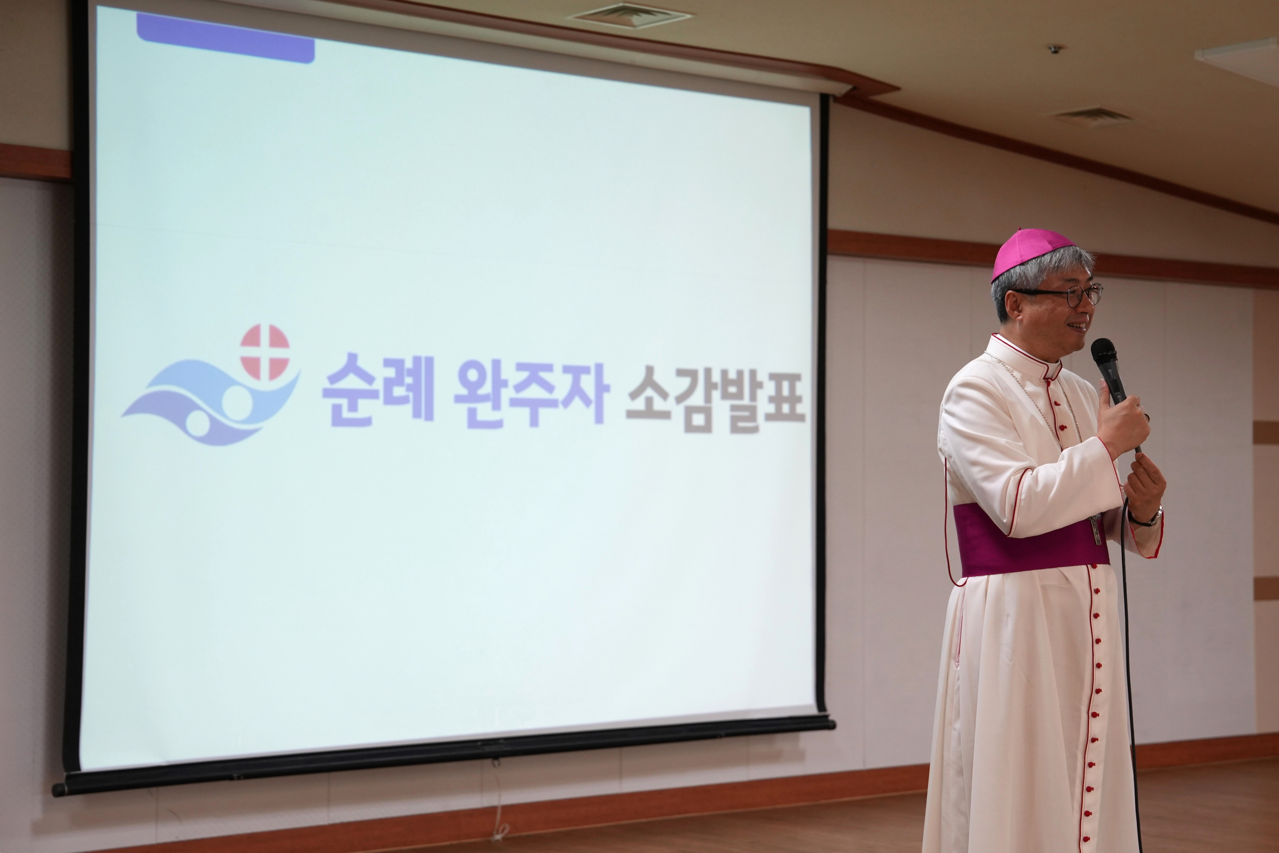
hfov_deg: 28.8
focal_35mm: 70
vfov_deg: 19.5
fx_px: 2487
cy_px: 426
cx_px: 640
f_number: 4.5
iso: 1250
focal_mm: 70
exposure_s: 1/200
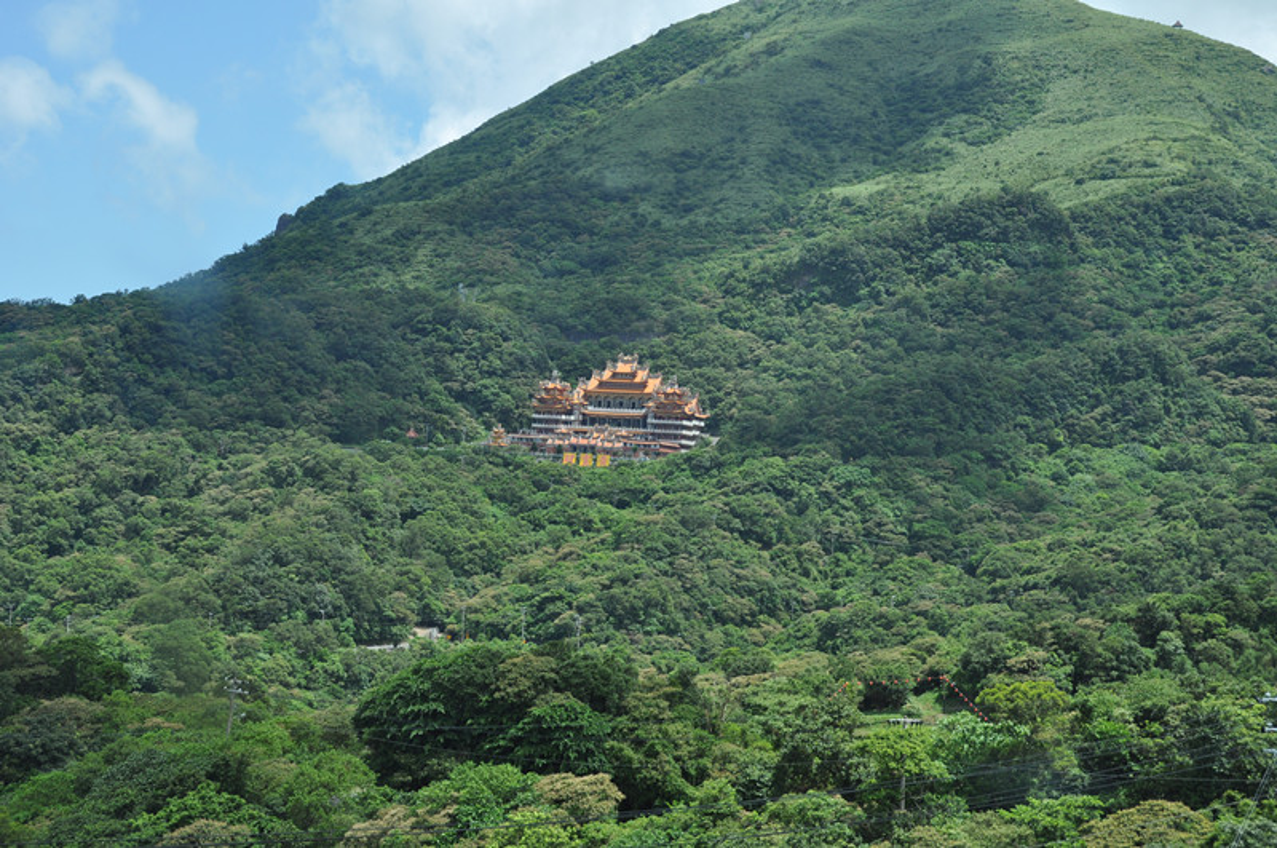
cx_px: 638
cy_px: 424
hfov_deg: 30.6
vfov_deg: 20.6
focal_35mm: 66
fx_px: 2338
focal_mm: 44
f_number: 9
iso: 200
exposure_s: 1/320
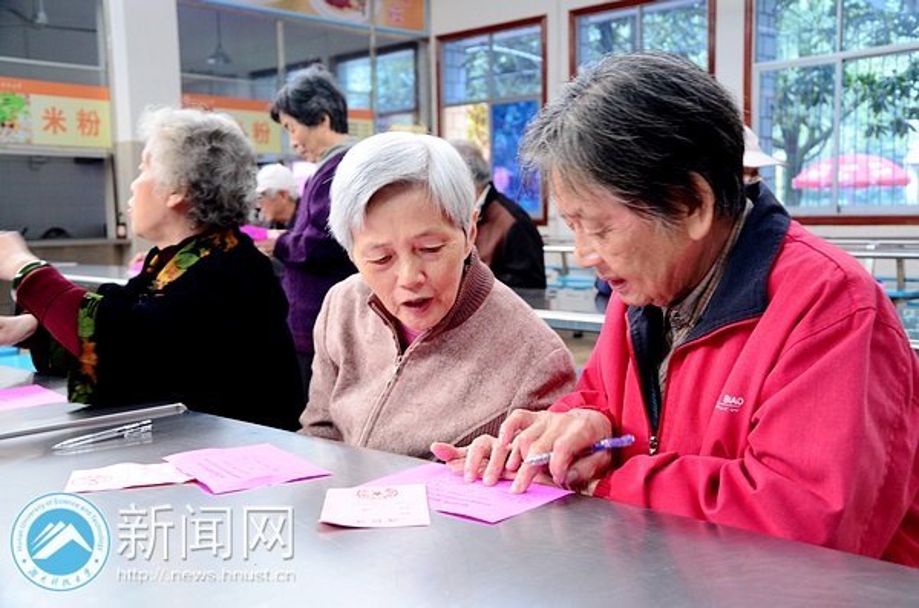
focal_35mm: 39
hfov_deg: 49.7
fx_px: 993
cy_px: 304
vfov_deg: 34.0
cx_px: 460
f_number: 4
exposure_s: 1/40
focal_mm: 26
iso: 1250
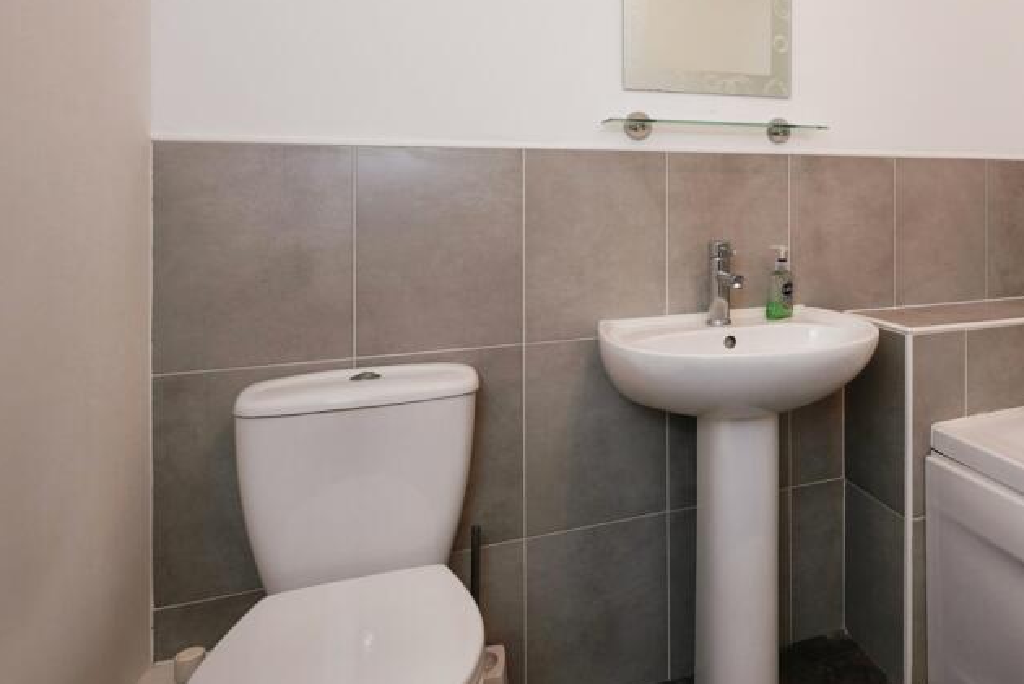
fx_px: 740
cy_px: 208
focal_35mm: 26
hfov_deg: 64.0
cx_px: 801
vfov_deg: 48.5
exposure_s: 1/8
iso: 100
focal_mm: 16
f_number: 8
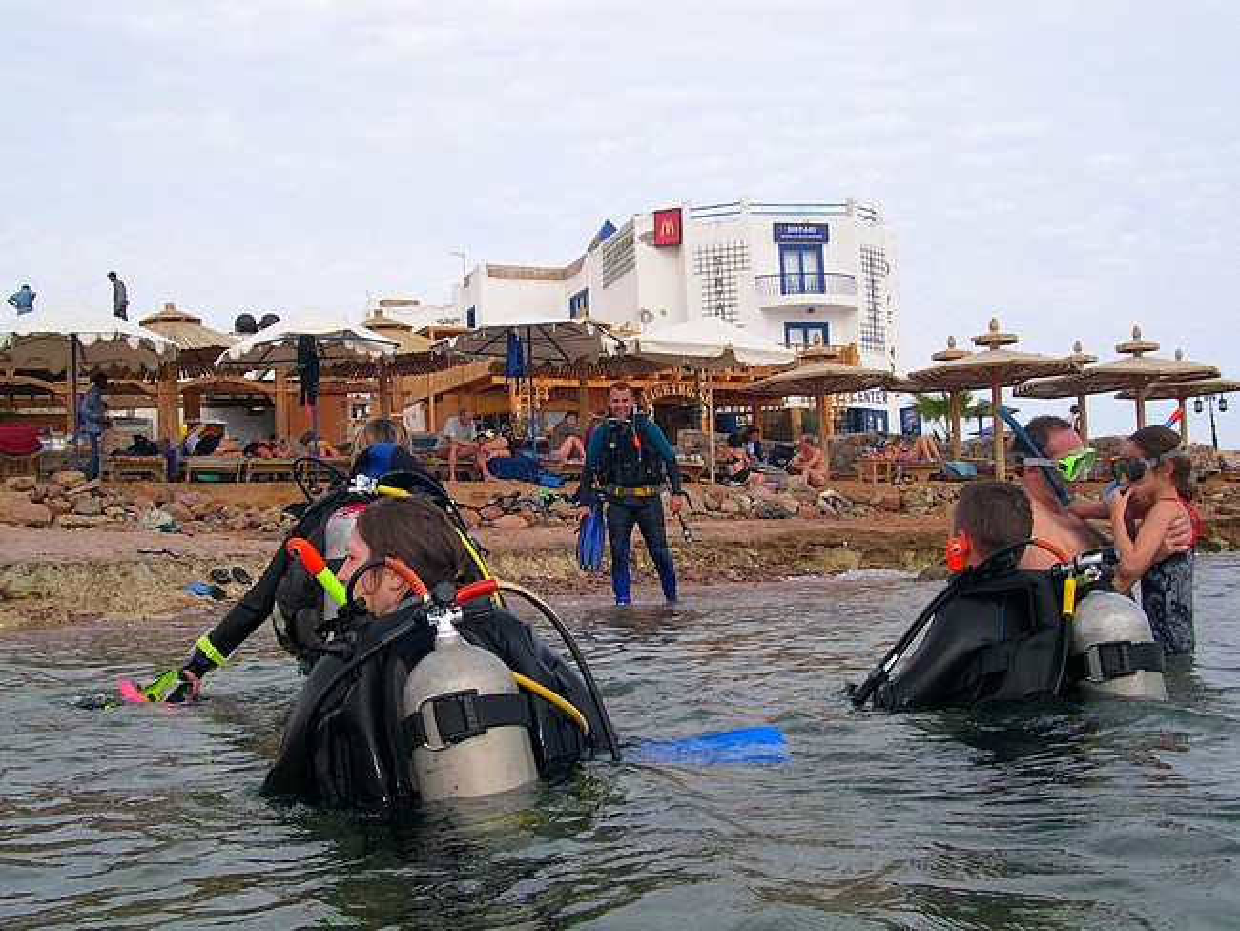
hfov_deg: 49.0
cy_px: 466
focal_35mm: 38
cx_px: 620
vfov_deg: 37.7
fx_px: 1362
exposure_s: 1/194
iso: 141
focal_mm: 8
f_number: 7.6
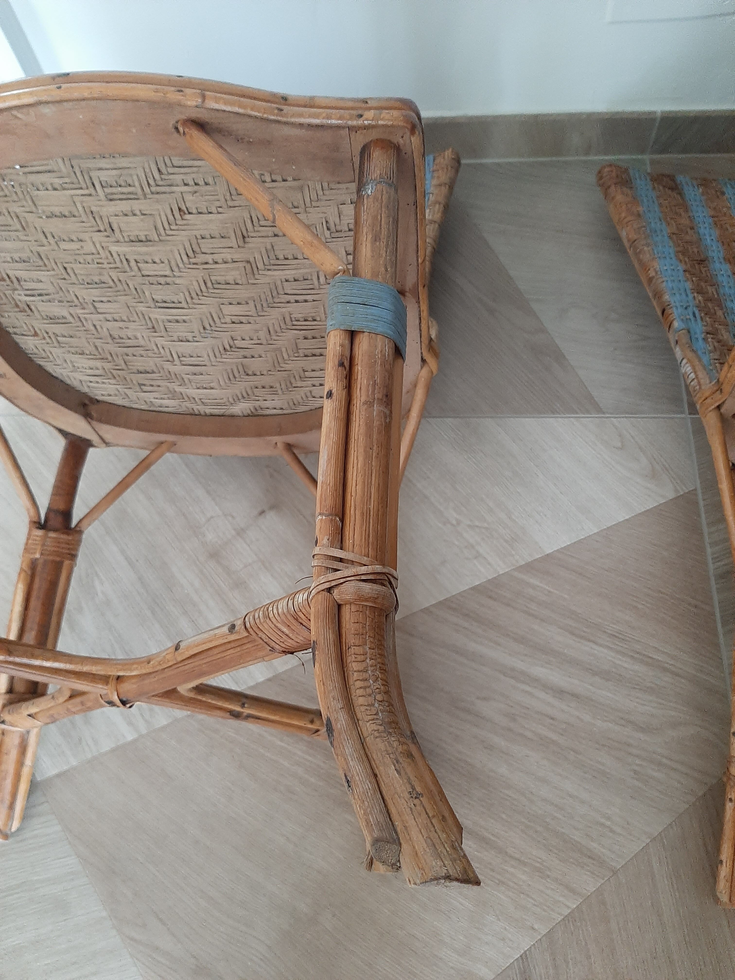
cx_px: 368
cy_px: 490
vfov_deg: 67.3
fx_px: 736
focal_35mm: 26
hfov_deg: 53.1
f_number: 1.7
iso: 250
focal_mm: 3.93
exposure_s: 1/50
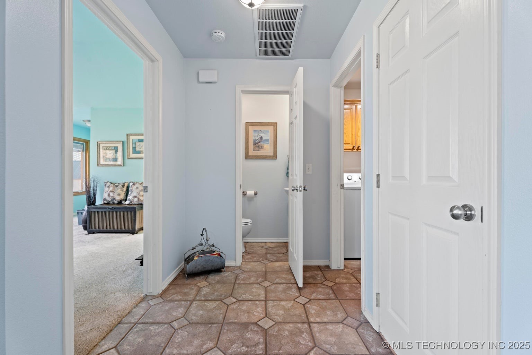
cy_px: 178
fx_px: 236
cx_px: 266
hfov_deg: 96.7
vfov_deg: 73.7
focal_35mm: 16
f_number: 9
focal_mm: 16
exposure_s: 1.3
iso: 250
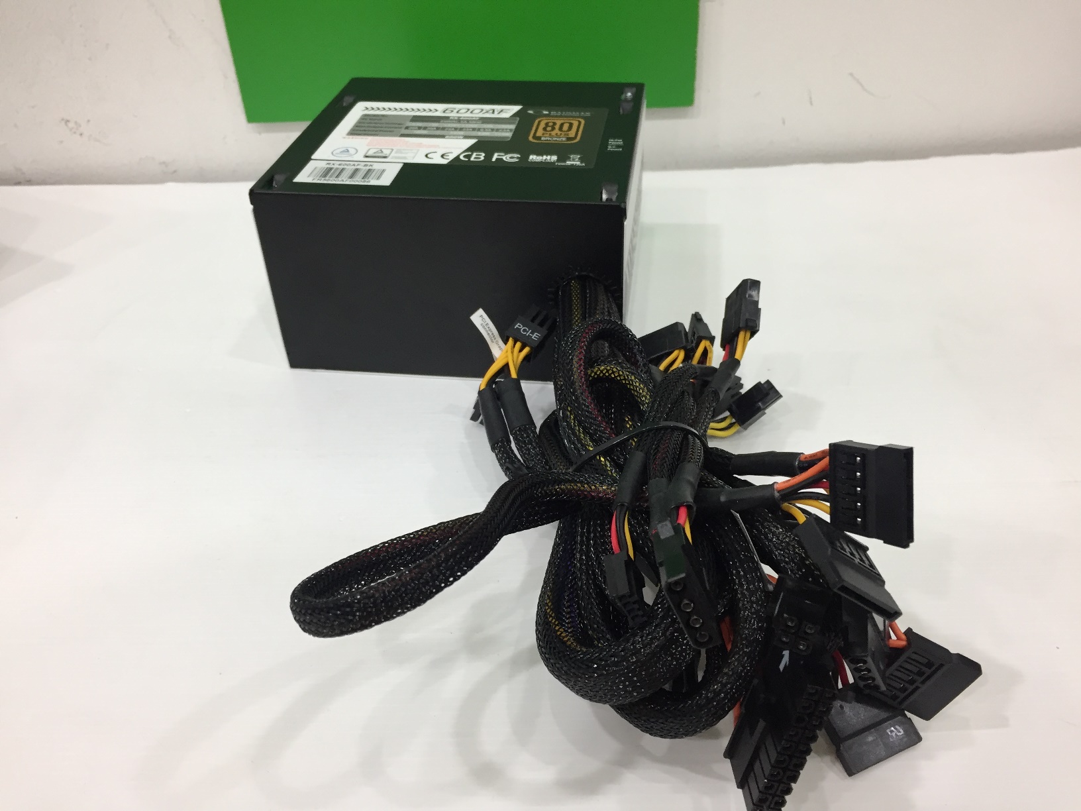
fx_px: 906
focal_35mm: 29
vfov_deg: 48.2
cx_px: 540
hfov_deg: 61.7
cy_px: 406
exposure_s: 1/30
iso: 80
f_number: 2.2
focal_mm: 4.15
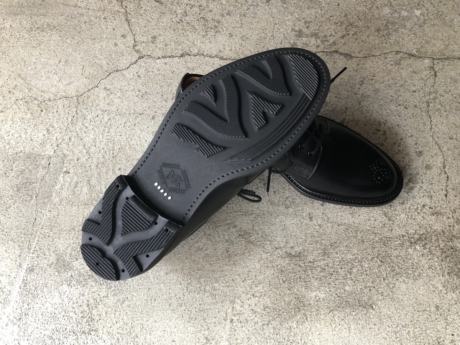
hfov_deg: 63.4
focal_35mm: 28
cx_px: 230
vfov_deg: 49.7
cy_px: 172
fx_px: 372
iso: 50
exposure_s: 1/15
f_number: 1.8
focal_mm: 4
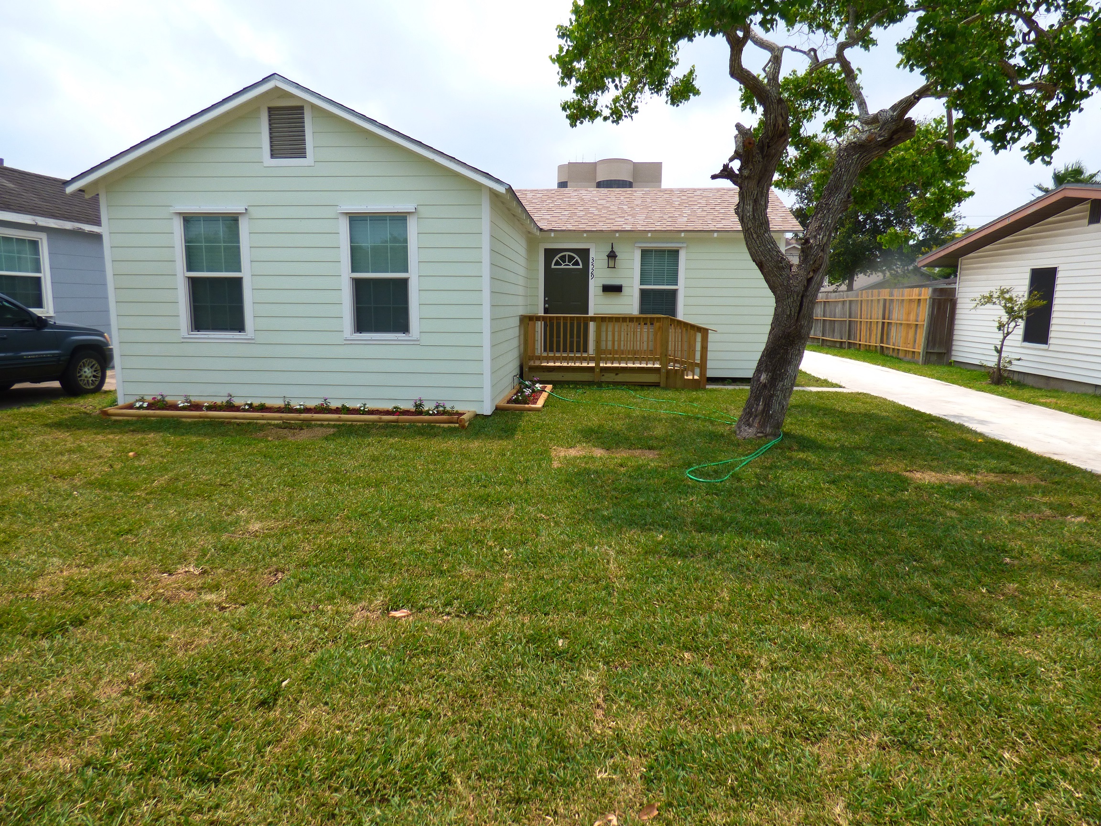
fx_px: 636
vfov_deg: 66.0
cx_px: 550
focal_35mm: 20
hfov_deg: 81.7
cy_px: 413
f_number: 2.8
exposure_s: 1/1300
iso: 100
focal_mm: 3.58
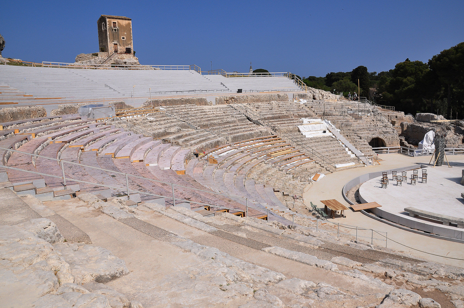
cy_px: 154
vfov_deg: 47.8
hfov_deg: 67.4
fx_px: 348
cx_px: 232
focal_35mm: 27
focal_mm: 18
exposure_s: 1/500
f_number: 11
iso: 200
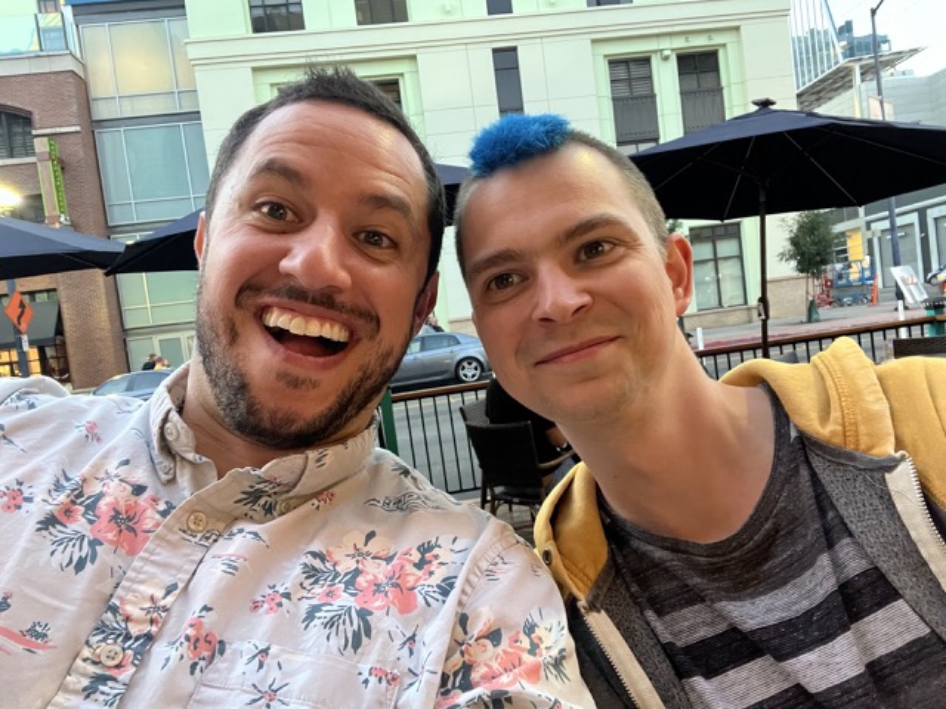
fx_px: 629
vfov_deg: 58.9
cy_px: 354
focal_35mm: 23
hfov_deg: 73.9
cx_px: 473
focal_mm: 2.71
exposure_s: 1/17
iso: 640
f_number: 2.2
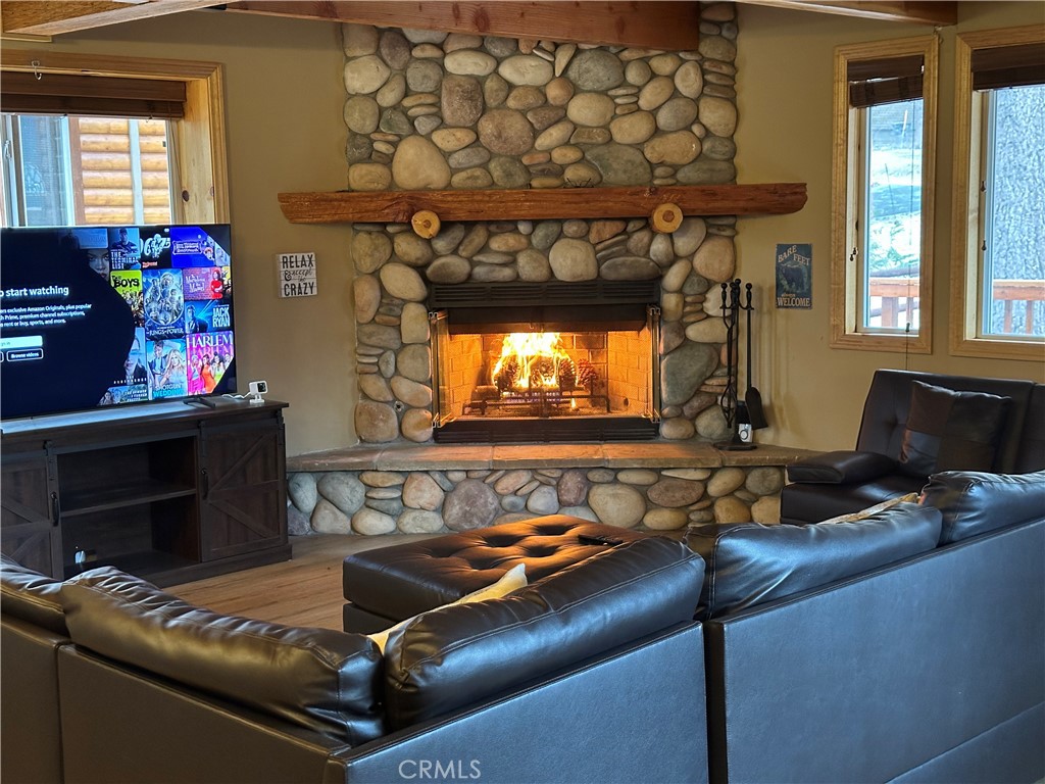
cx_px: 522
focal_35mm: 48
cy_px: 392
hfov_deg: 39.7
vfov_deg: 30.3
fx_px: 1449
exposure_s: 1/40
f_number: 1.78
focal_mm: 6.86
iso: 500
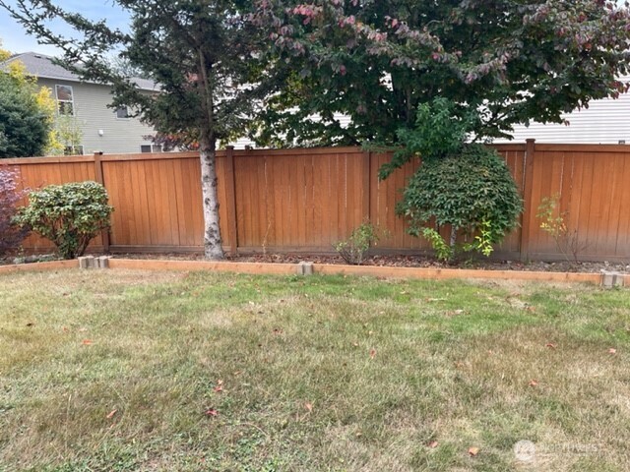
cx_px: 315
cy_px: 236
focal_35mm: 26
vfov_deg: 53.1
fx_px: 473
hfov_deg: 67.3
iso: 32
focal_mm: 5.1
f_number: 1.6
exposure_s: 1/255
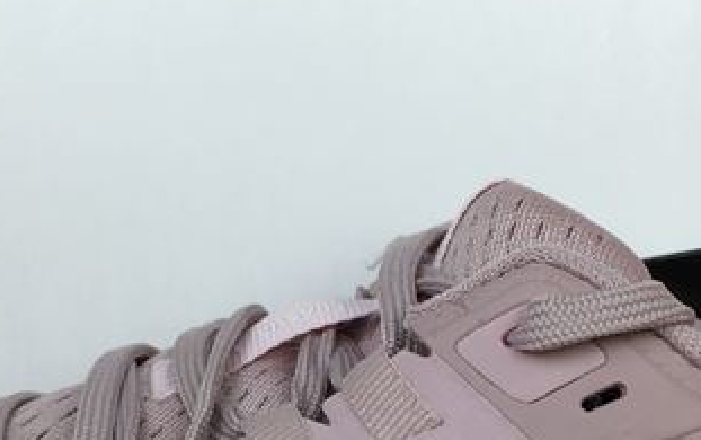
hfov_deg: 26.1
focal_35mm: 79
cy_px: 544
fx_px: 1511
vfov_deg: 15.9
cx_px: 365
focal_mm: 4.15
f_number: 2.2
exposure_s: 1/133
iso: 25
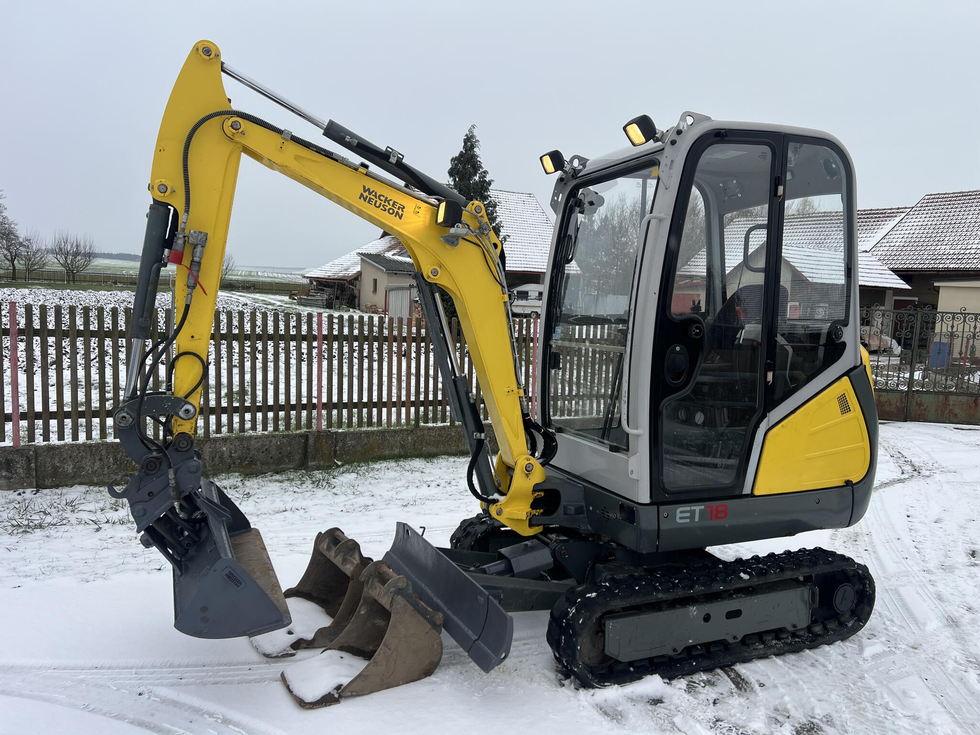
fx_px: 736
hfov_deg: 67.3
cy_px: 368
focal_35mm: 26
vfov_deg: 53.1
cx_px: 490
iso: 50
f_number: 1.5
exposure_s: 1/466
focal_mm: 5.7
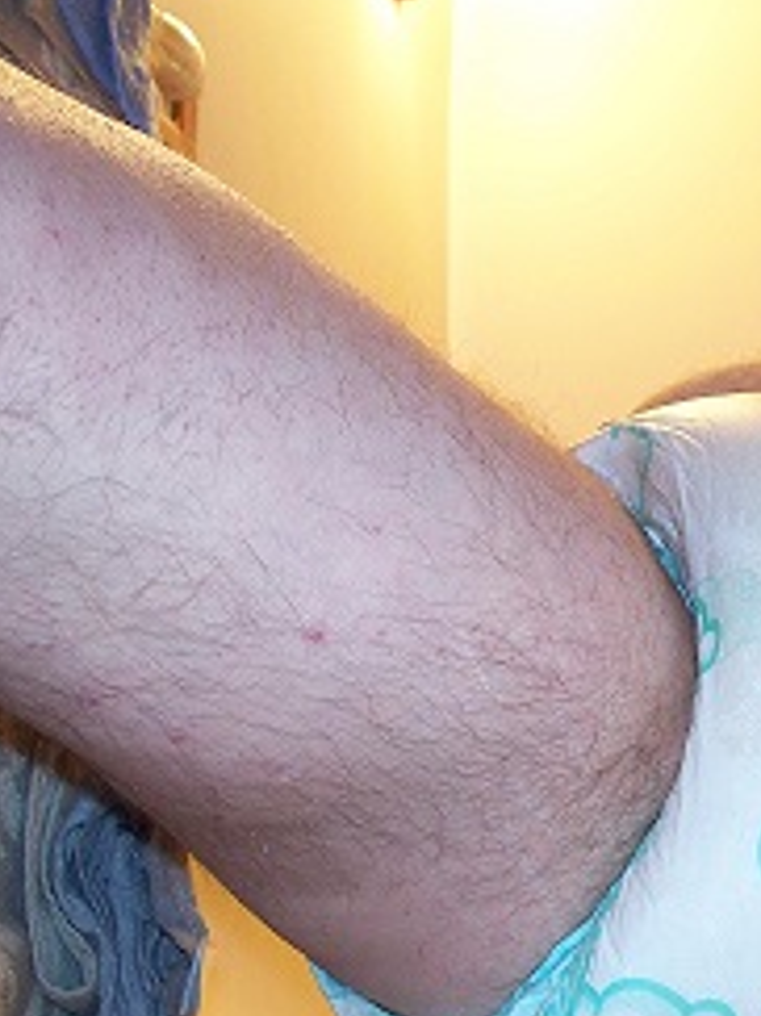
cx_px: 811
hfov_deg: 19.2
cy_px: 759
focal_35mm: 74
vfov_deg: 26.0
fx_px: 2171
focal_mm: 7.54
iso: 200
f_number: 2.8
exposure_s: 1/30
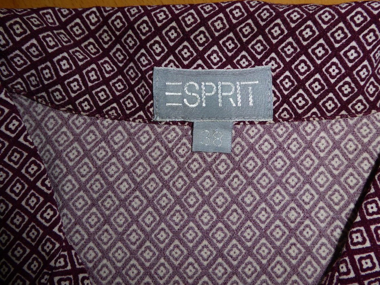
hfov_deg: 51.4
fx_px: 395
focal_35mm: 36
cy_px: 142
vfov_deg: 39.7
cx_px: 190
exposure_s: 1/60
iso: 100
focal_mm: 6.3
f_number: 3.7
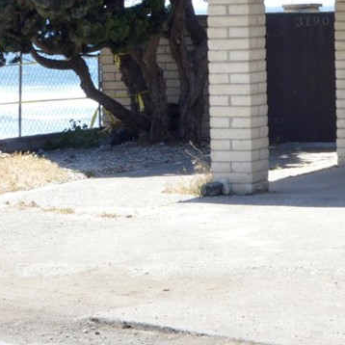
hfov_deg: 8.7
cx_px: -10
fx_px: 2258
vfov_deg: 8.7
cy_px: 94
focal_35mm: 200
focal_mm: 55
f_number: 20
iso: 800
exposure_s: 1/100
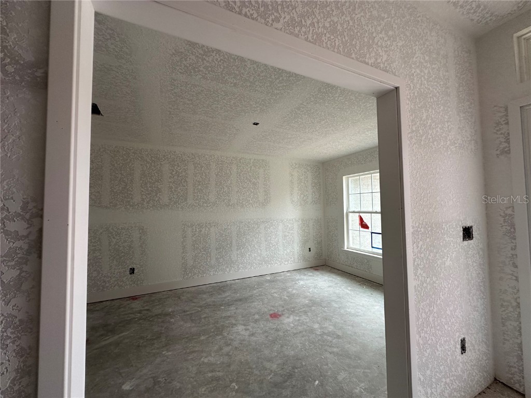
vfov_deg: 85.7
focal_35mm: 14
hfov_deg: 102.1
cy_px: 199
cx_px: 266
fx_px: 215
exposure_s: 1/99
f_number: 2.2
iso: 125
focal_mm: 2.22
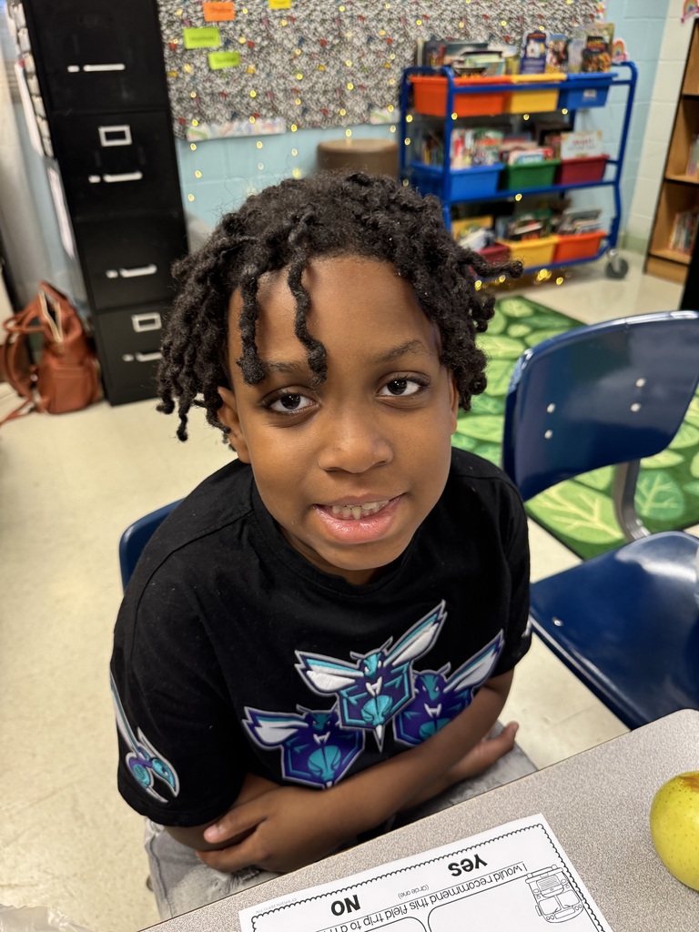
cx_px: 350
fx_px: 646
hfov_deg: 56.8
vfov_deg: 71.6
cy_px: 466
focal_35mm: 24
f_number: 1.78
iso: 200
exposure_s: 1/60
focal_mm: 6.76
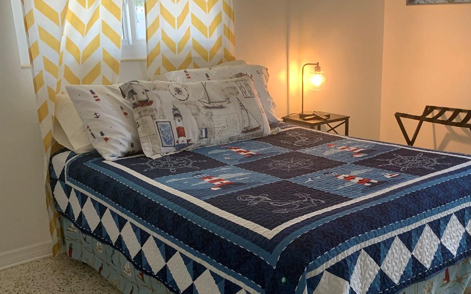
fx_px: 526
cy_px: 187
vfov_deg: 31.1
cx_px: 309
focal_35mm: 41
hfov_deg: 47.5
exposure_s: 1/60
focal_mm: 4.25
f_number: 1.8
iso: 160
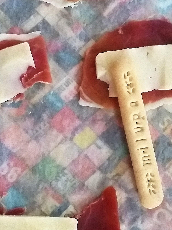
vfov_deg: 29.3
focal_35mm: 66
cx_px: 100
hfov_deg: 22.2
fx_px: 437
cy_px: 87
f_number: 1.9
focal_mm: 3.6
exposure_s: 1/25
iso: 500
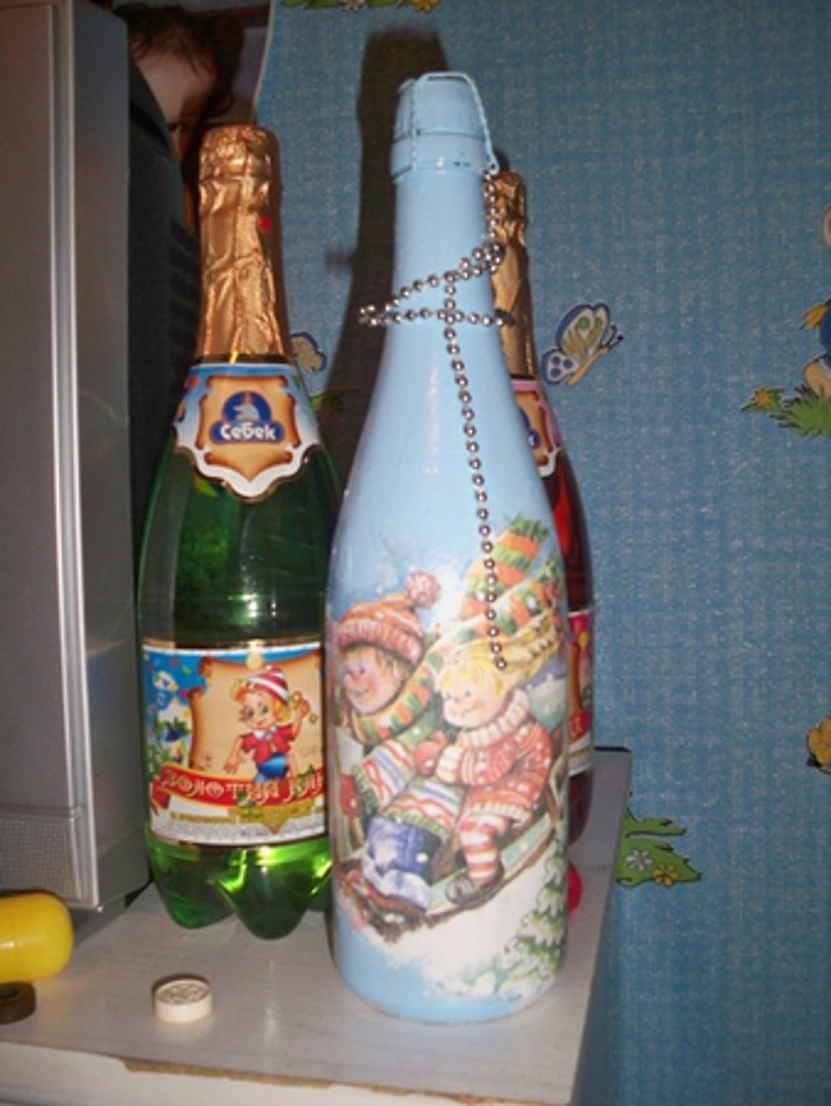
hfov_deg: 40.7
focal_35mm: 35
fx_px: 1119
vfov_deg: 52.6
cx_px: 416
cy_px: 553
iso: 200
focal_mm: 6.3
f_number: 3.1
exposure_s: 1/60
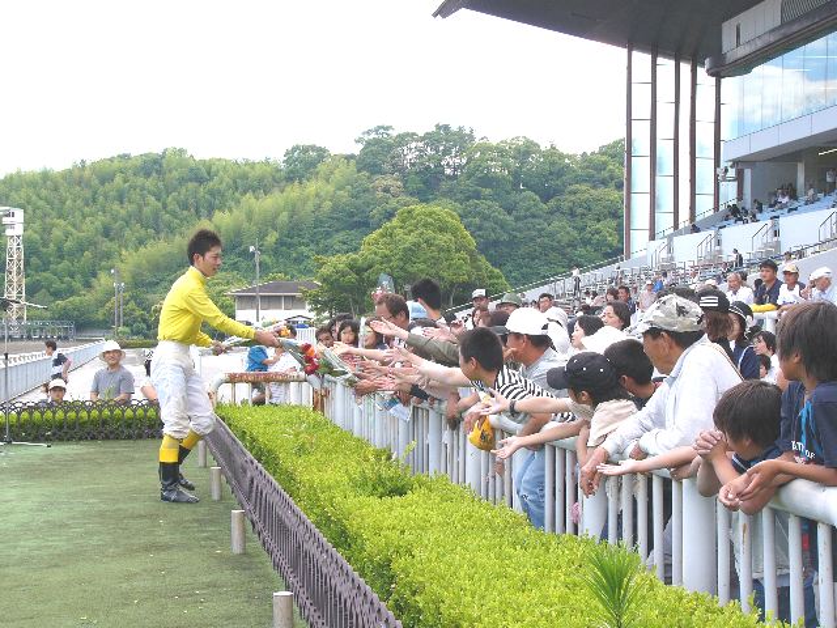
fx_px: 1402
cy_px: 314
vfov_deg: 25.2
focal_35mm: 58
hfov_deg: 33.2
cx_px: 418
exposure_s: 1/100
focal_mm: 9.6
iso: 50
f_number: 4
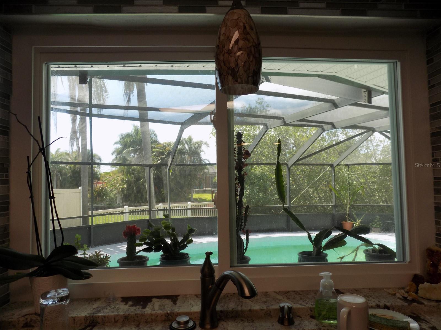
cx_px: 220
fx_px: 293
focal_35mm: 23
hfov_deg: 73.9
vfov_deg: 58.9
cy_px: 165
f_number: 3.1
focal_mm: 4
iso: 80
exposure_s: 1/125
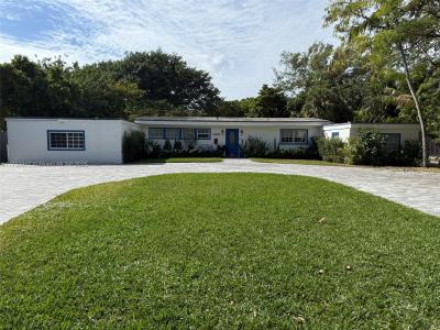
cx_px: 220
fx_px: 305
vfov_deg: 56.8
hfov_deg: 71.6
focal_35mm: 24
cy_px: 165
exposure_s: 1/6173
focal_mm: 6.76
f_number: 1.78
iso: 100
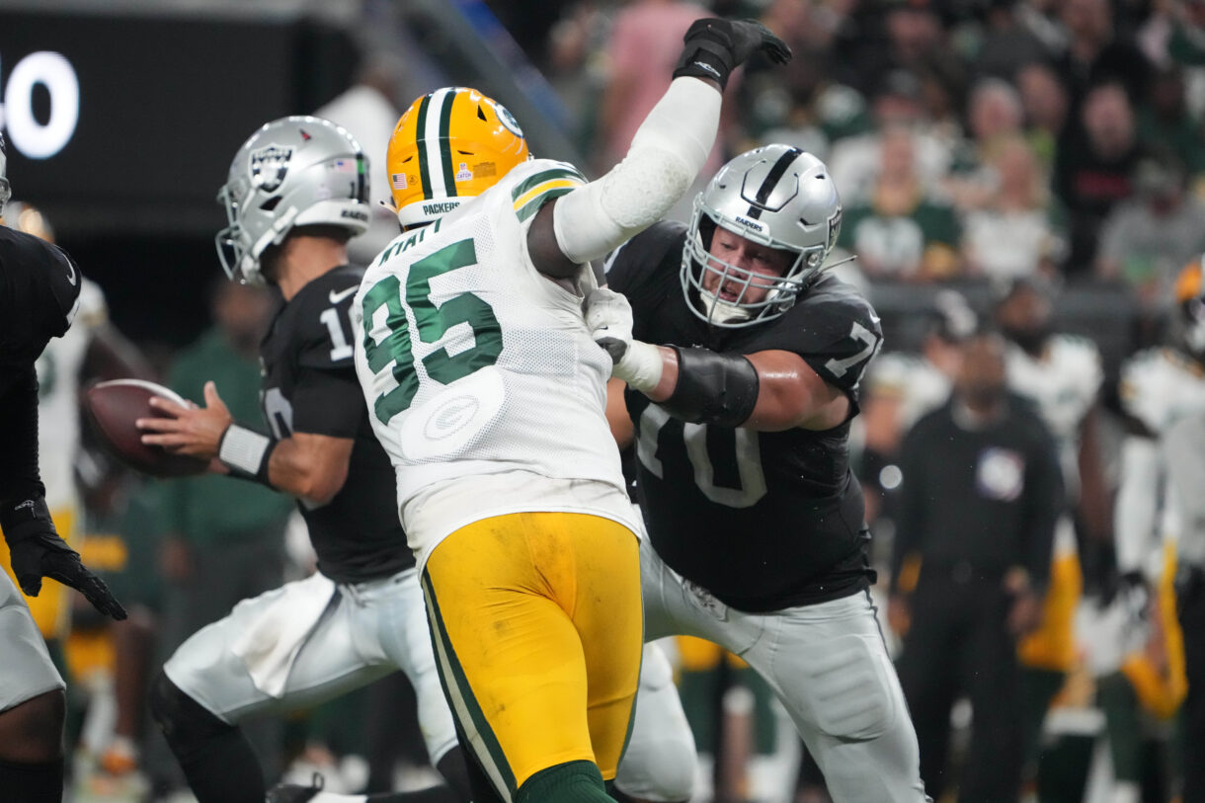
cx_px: 602
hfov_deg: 3.5
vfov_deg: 2.3
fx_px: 19878
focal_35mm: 594
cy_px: 402
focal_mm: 594
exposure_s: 1/1600
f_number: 6.3
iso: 10000
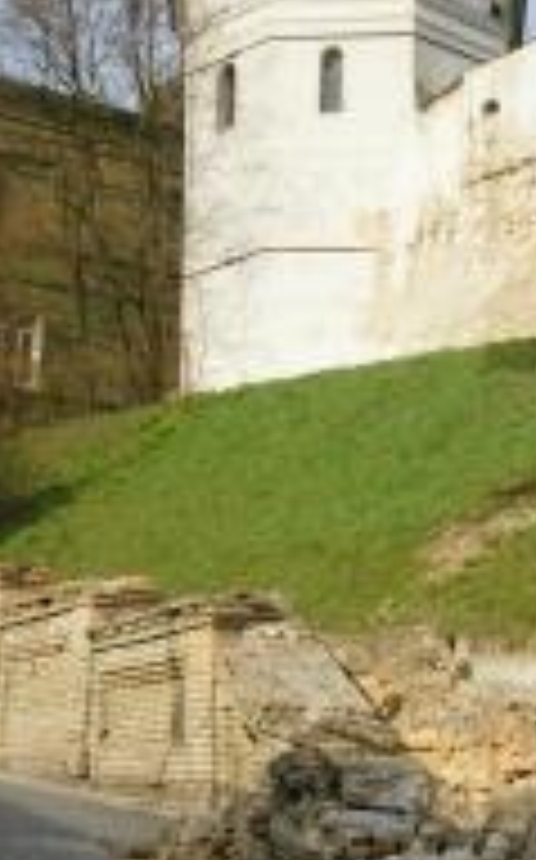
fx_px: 1851
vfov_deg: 26.2
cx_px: 561
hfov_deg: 16.1
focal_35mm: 79
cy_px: 423
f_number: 8
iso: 400
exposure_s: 1/800
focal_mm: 22
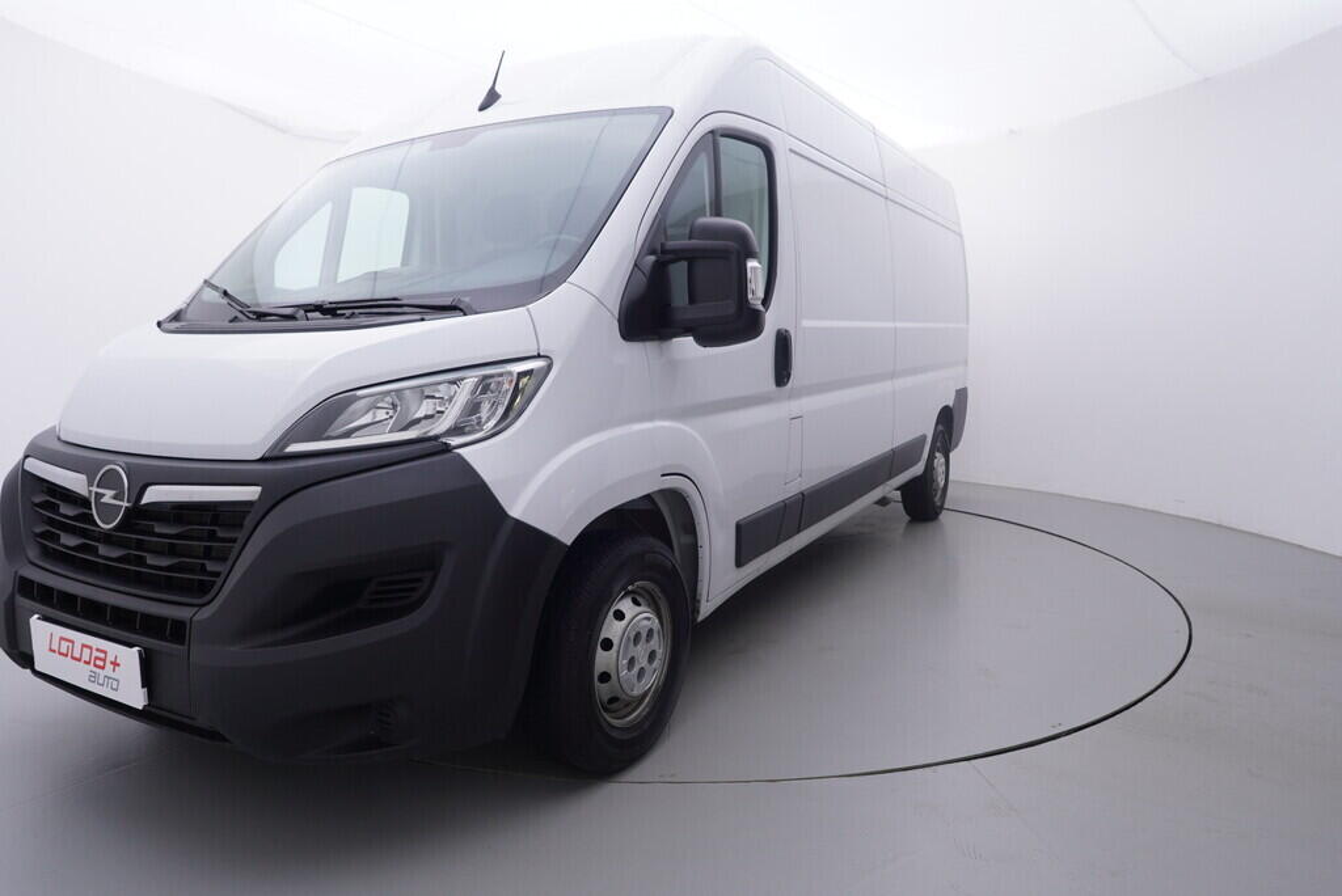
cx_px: 671
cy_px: 448
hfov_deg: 77.3
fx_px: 839
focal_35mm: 22
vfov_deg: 56.2
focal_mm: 15
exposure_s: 1/80
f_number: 5
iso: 200
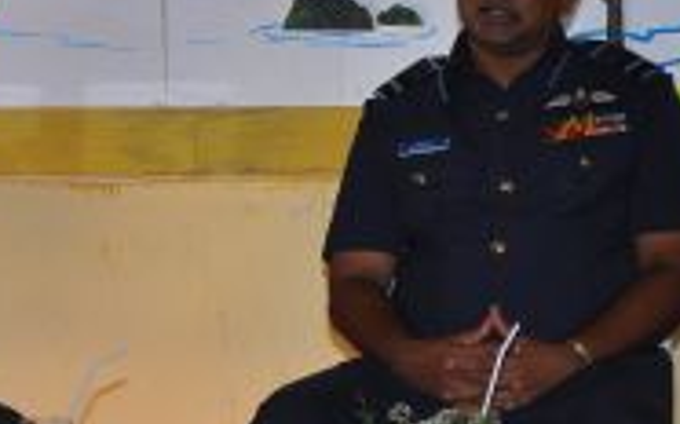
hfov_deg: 6.1
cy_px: 249
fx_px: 6371
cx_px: -4
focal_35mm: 344
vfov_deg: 3.8
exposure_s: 1/125
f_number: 5.3
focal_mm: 70
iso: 320
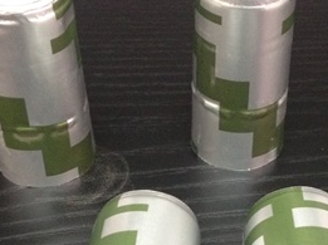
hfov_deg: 21.9
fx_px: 842
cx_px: 232
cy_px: 205
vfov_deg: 16.4
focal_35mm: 89
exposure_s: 1/20
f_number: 2.4
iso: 250
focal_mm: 4.28
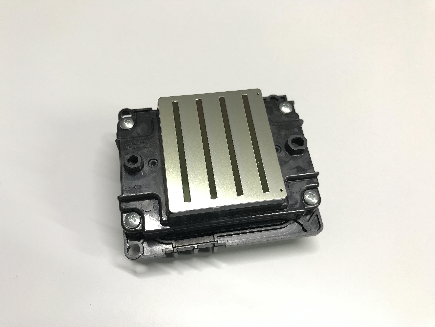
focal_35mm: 28
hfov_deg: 63.4
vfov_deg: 49.7
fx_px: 352
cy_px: 164
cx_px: 218
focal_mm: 3.99
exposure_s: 1/25
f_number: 1.8
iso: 40
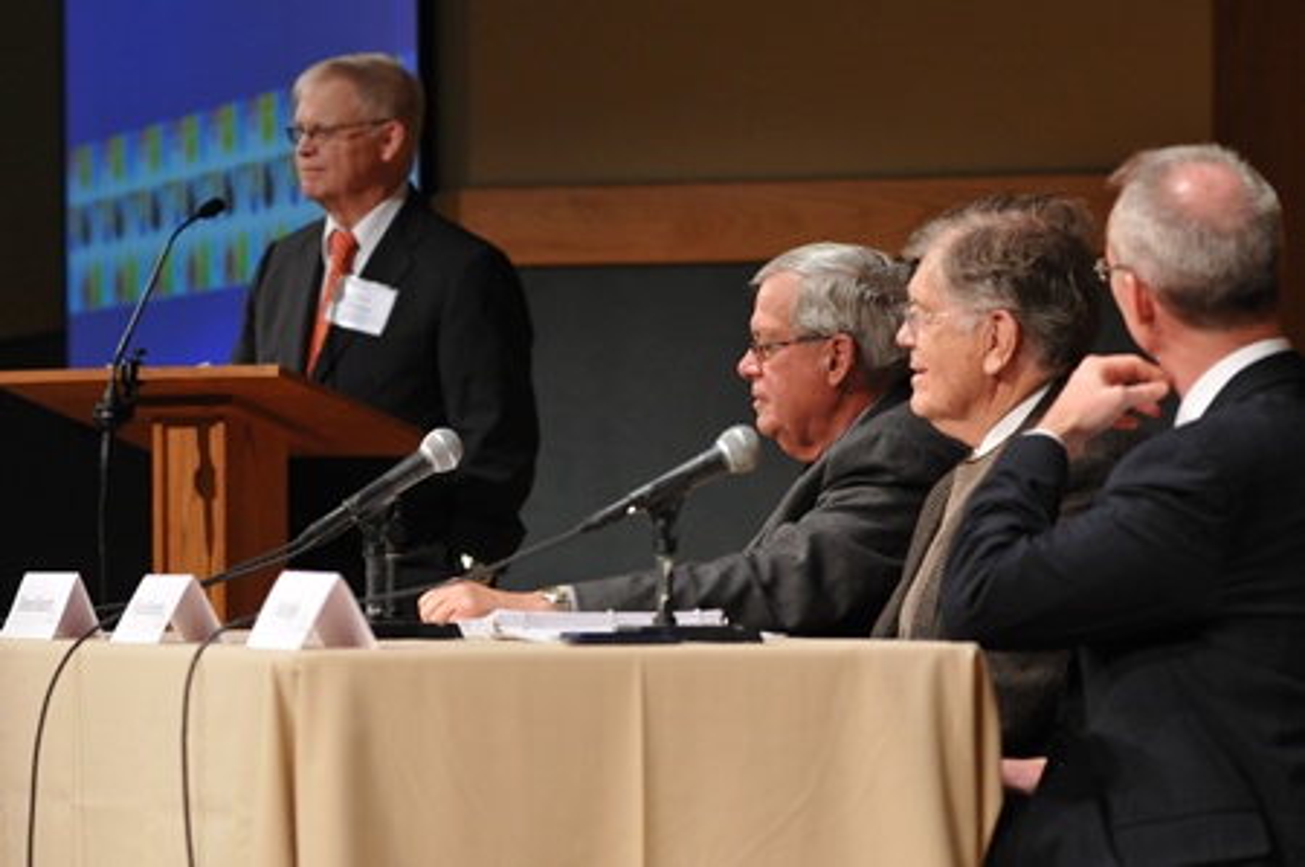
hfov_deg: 11.4
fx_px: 6518
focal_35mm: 180
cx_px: 652
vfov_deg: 7.6
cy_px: 434
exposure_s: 1/400
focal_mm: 120
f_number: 4
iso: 1250
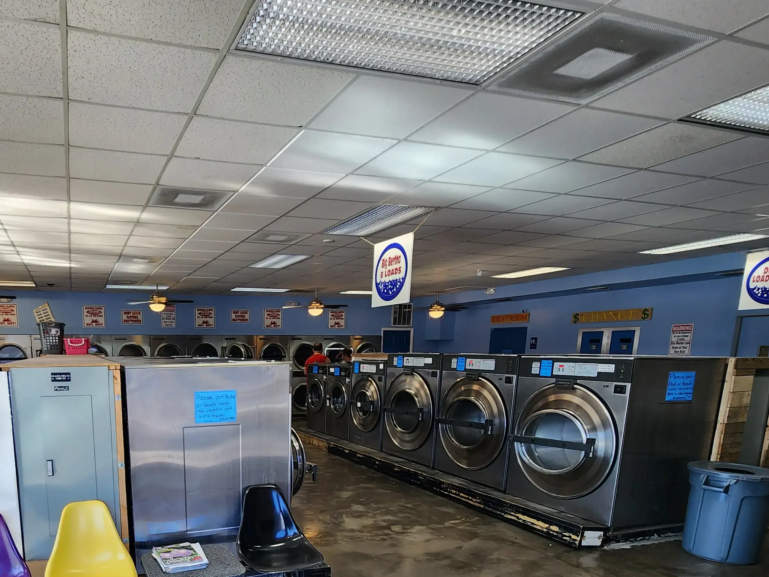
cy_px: 455
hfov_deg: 73.2
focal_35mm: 22
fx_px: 489
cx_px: 235
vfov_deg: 57.0
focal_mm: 2.2
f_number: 2.2
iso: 64
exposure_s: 1/60
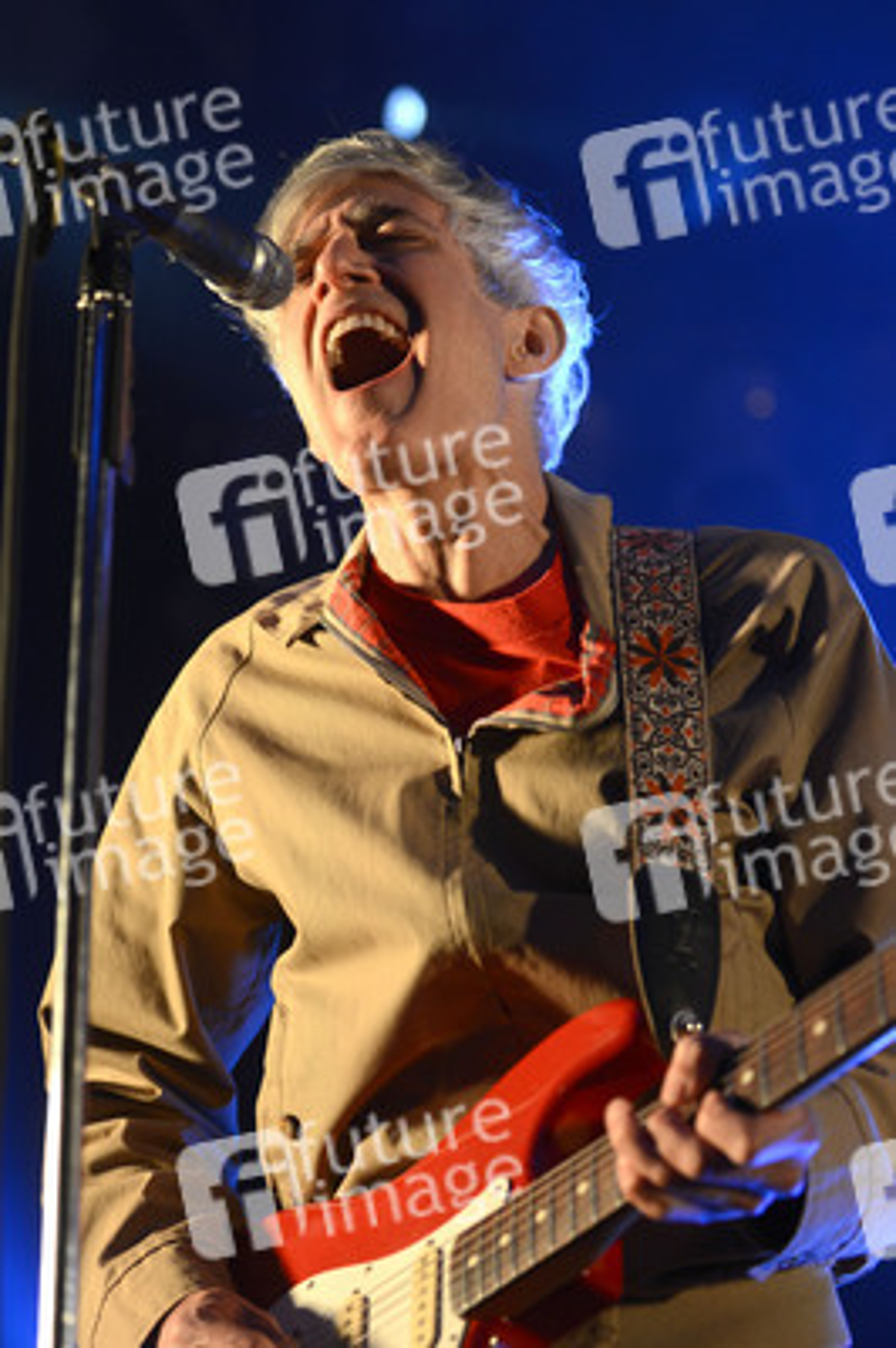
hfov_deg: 19.4
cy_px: 674
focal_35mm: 70
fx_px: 2618
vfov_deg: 28.9
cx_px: 448
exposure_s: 1/250
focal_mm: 70
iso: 1000
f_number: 2.8
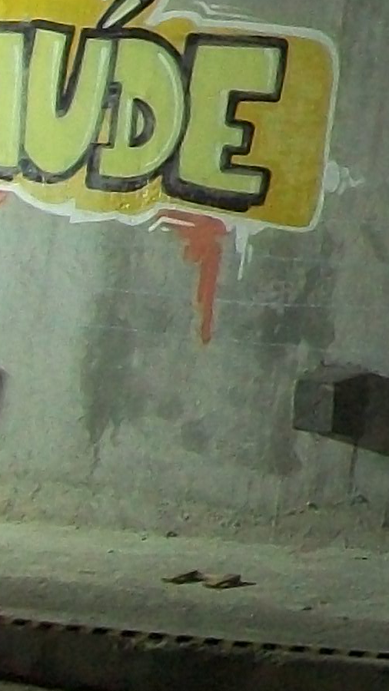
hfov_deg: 7.1
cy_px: -226
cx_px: 1361
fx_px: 2605
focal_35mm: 142
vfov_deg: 14.5
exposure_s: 1/30
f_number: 2.9
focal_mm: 5.7
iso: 240
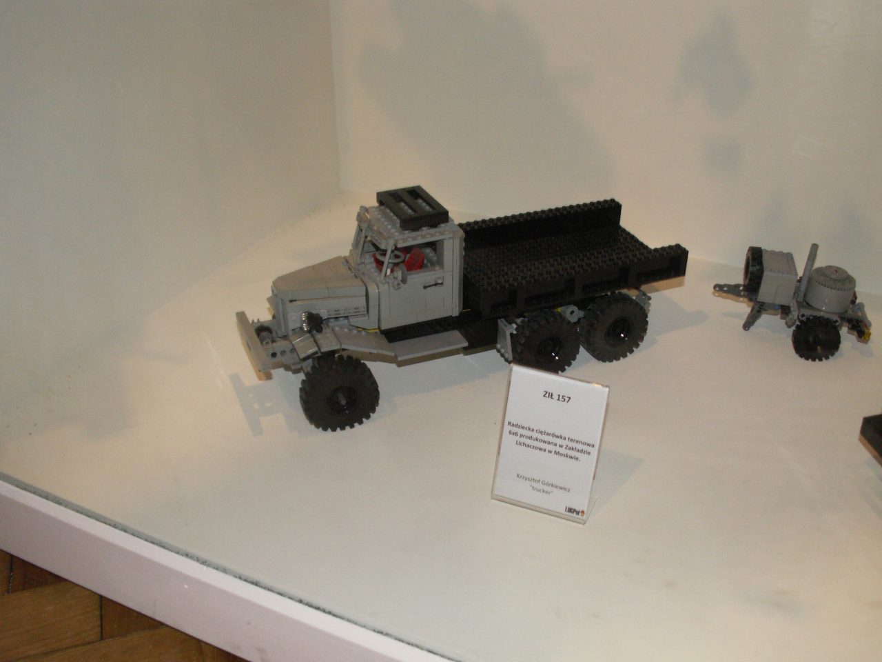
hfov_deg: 52.6
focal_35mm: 35
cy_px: 331
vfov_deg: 40.7
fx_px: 892
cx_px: 441
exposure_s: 1/60
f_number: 2.8
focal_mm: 5.86
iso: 160
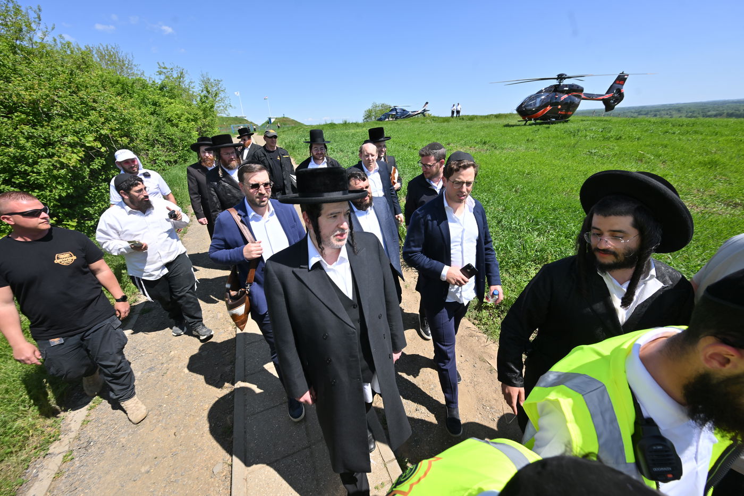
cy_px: 248
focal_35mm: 14
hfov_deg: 104.3
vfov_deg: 81.2
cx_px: 372
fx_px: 289
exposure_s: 1/320
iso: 80
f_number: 7.1
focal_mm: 14
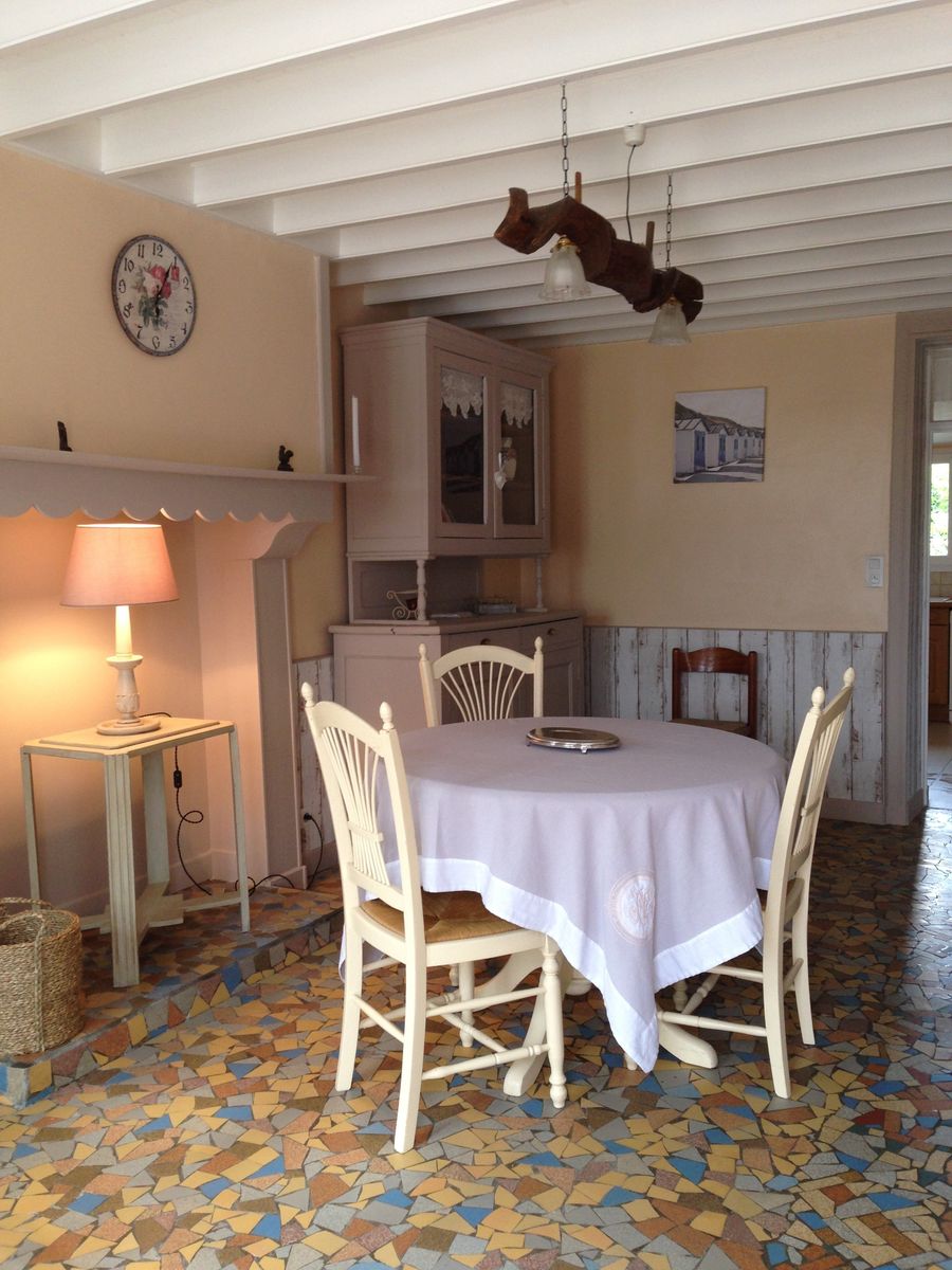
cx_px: 476
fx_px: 1210
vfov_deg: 55.4
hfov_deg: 42.9
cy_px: 635
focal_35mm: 33
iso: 80
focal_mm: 4.12
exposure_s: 1/20
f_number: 2.4
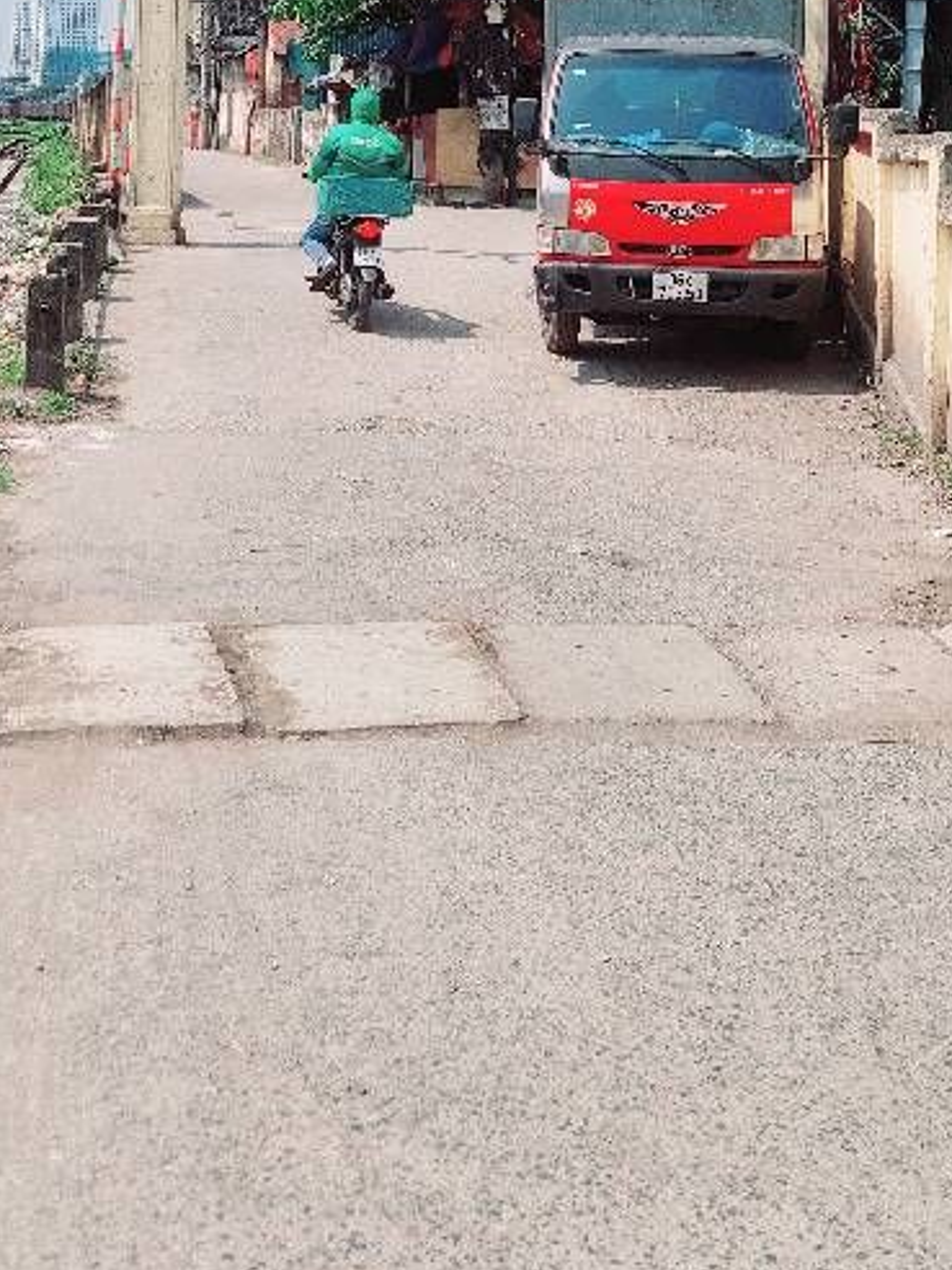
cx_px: 467
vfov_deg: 35.1
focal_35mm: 50
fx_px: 1833
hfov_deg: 29.1
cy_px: 44
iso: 40
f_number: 1.8
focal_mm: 5.23
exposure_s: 1/2500
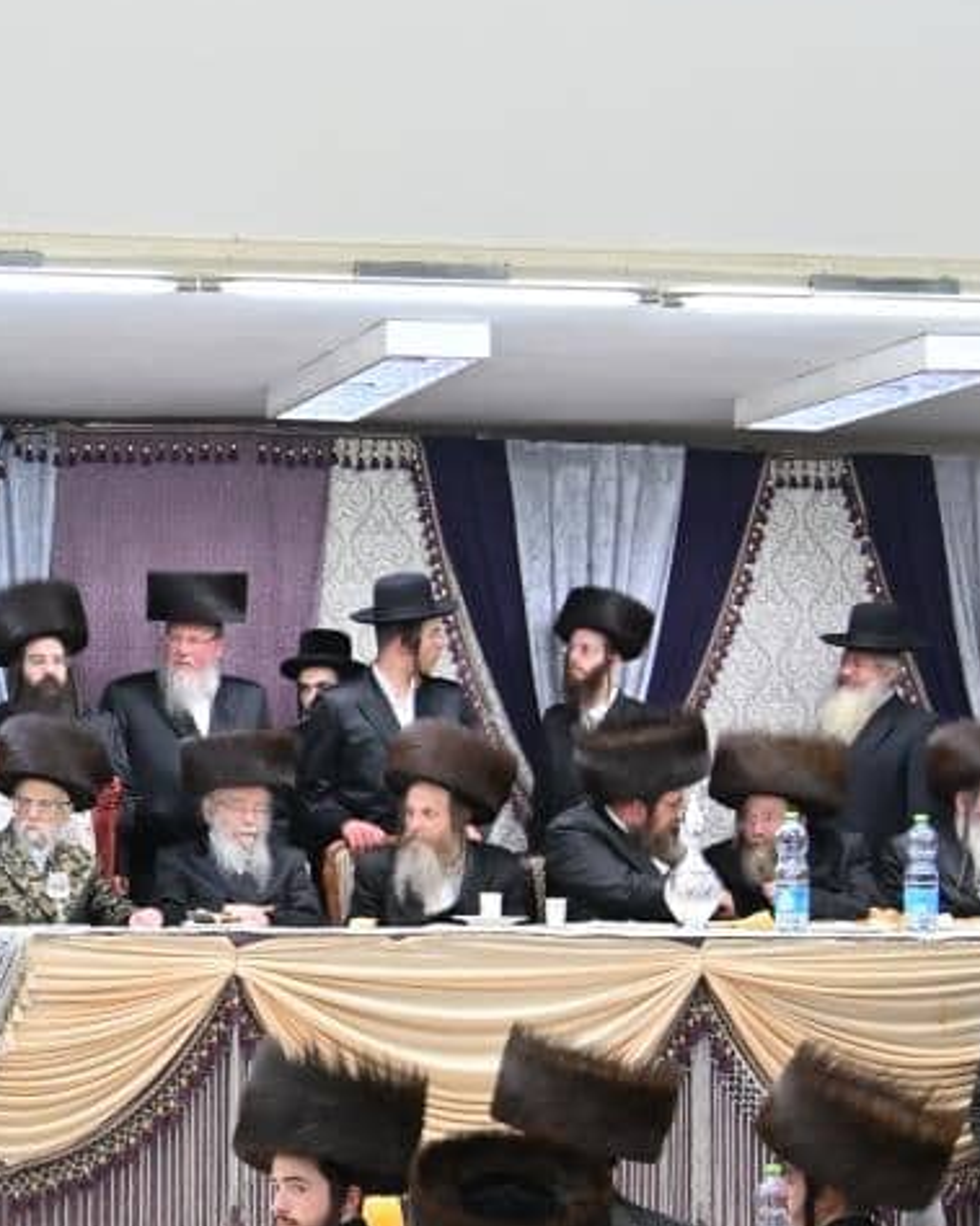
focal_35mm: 73
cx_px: -261
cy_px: 804
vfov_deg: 25.9
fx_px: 2647
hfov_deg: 19.5
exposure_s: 1/160
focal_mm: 24
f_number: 4
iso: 500
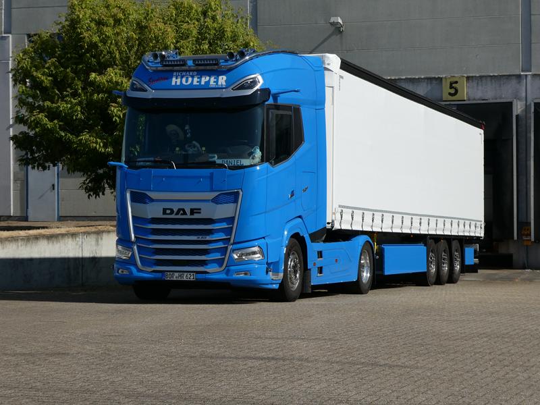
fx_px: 1404
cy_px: 202
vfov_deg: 16.4
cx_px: 270
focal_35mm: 90
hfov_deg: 21.8
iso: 80
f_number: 4.9
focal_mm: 16.1
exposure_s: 1/800
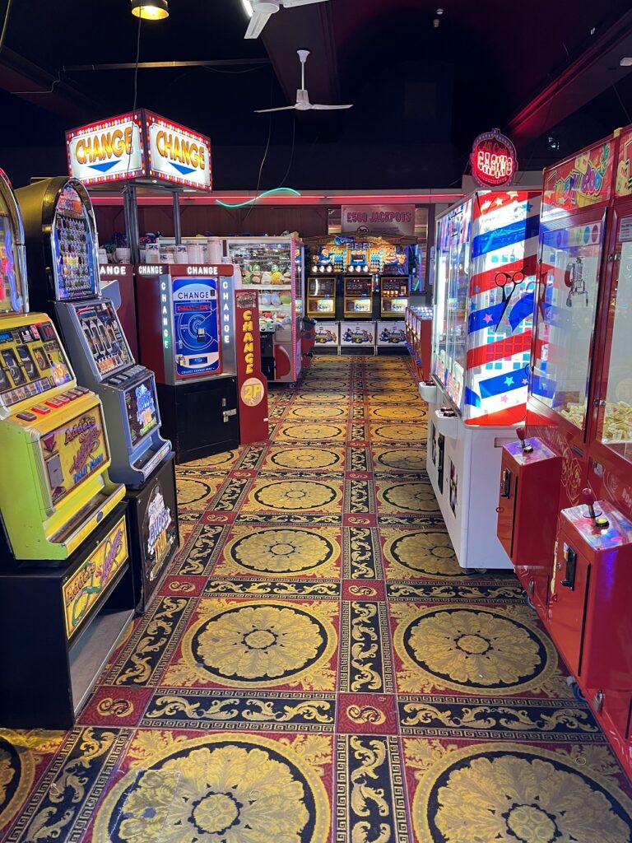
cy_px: 422
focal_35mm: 26
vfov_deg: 67.3
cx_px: 316
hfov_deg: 53.1
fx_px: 633
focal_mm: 5.1
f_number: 1.6
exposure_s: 1/50
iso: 200
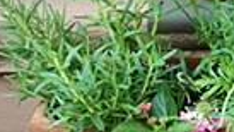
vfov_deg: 7.9
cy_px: 242
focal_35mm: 148
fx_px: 918
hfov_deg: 13.5
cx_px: 376
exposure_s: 1/30
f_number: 2.2
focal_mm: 4.2
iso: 40
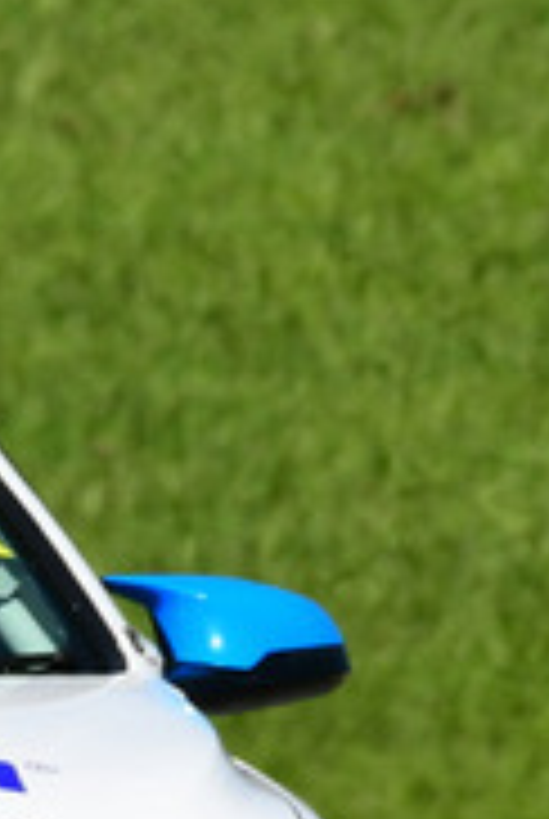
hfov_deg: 0.4
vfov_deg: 0.6
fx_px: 74946
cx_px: -693
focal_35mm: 3289
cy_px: 855
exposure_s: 1/640
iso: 320
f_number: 11
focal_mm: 500
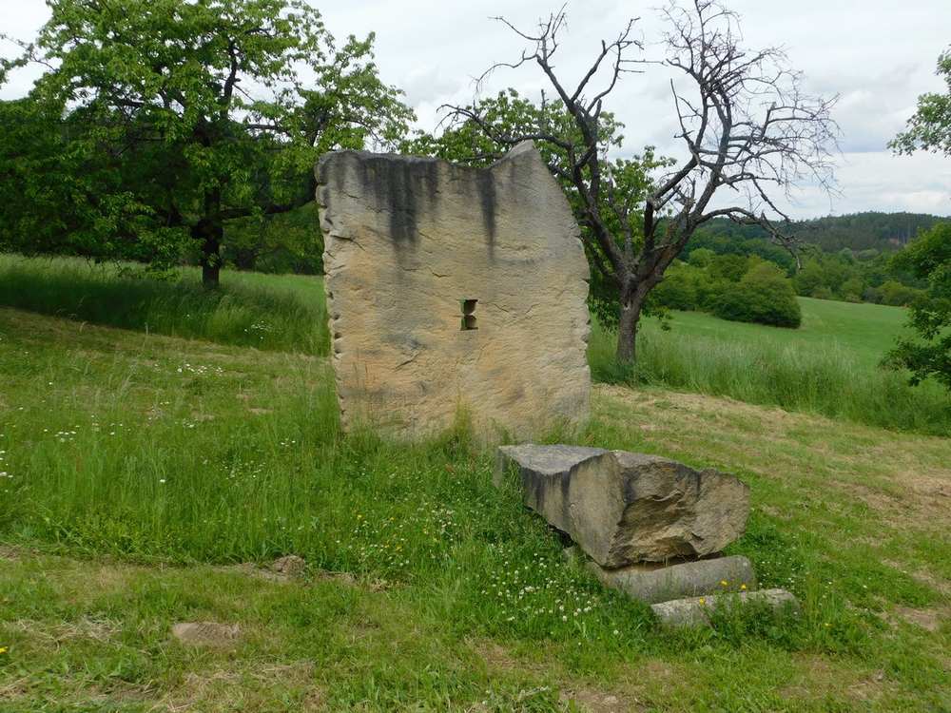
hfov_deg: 60.0
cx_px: 476
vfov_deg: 46.8
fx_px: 824
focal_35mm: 30
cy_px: 356
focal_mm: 5.3
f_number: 3.2
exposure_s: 1/1250
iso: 125
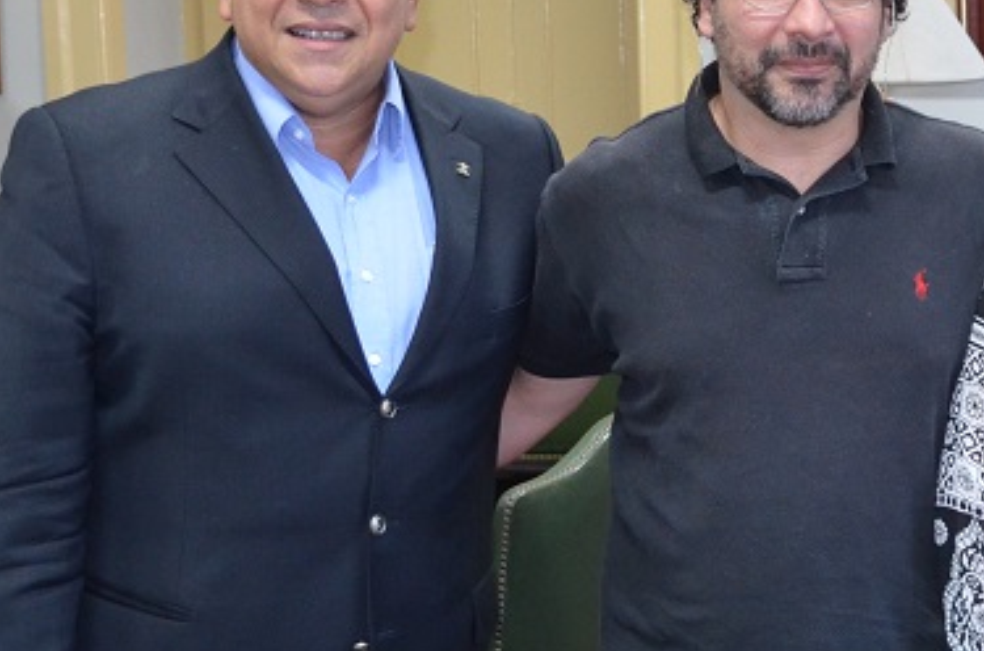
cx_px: 966
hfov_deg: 20.7
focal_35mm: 96
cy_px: 441
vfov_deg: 14.1
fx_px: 2617
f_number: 4
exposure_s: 1/60
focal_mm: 24
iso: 1600
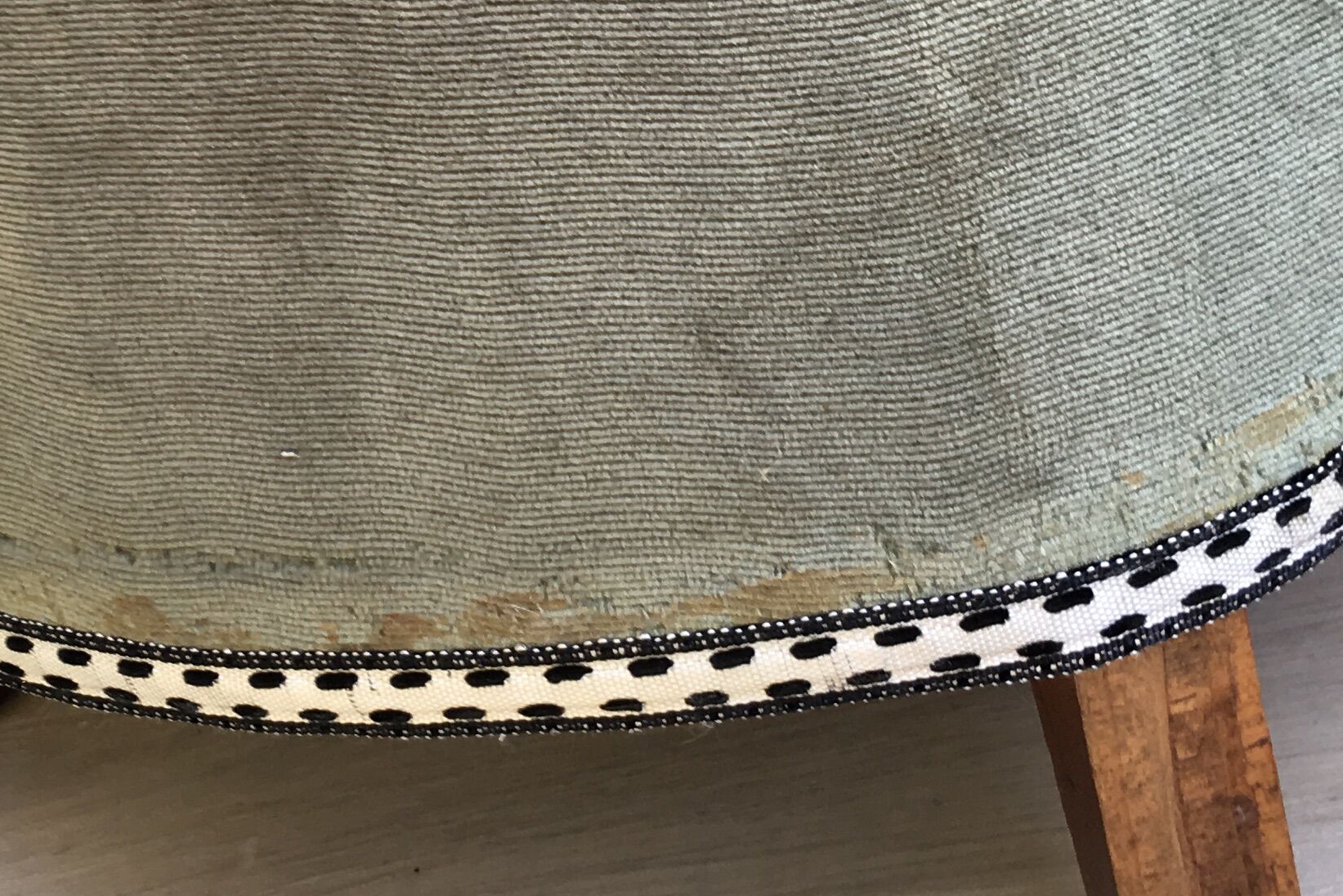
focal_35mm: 74
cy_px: -189
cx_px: 411
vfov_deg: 17.5
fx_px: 2761
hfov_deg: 27.1
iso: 25
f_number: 2.2
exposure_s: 1/50
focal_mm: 4.15
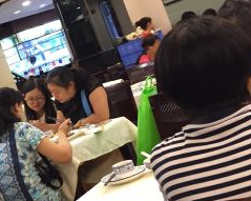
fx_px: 616
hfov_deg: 20.9
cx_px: -75
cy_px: 71
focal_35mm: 83
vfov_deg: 18.4
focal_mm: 4.15
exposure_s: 1/33
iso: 125
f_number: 2.2
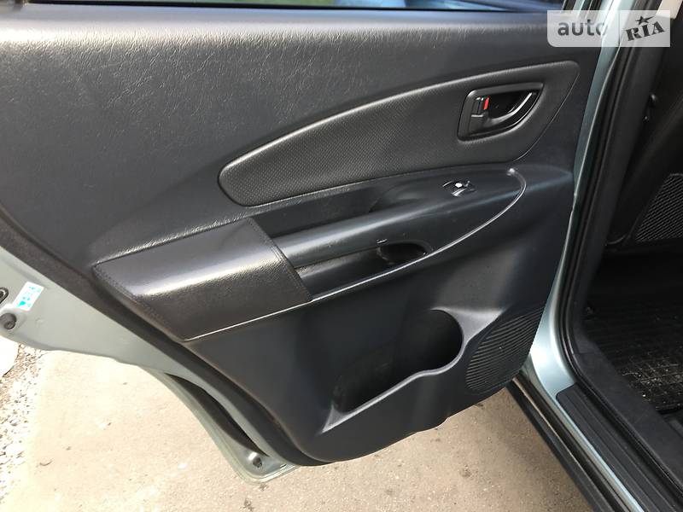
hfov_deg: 61.7
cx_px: 342
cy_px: 256
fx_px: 572
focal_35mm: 29
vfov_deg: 48.2
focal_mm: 4.2
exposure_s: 1/50
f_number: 2.2
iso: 25
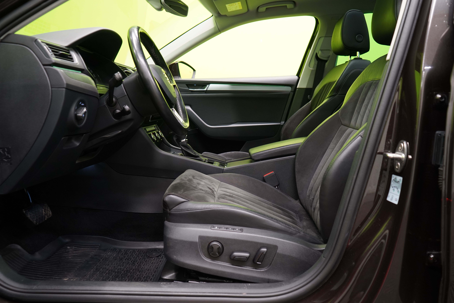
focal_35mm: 29
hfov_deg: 63.7
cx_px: 227
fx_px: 366
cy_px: 152
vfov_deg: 45.0
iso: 1250
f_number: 5
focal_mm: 29
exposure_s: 1/20
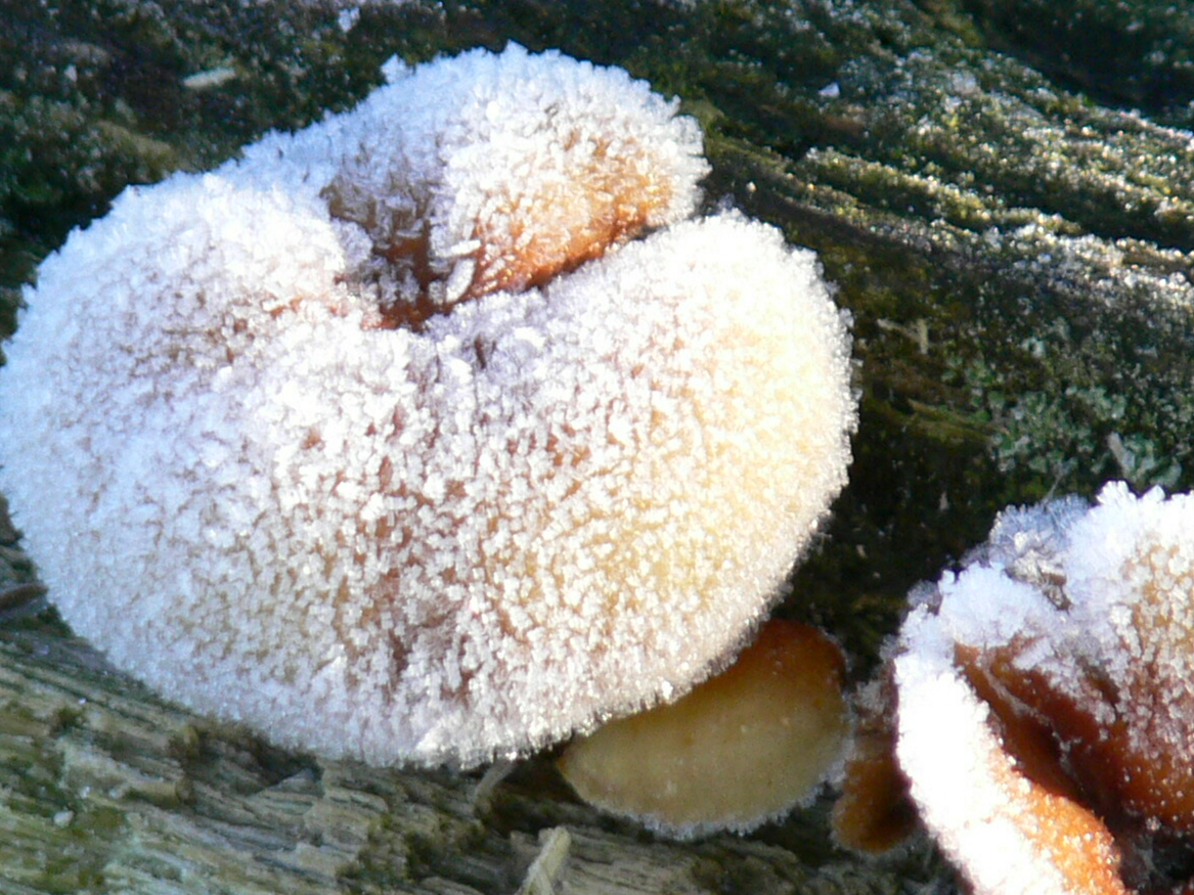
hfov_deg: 2.7
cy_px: 540
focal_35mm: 737
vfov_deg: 2.0
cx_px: 833
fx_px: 25419
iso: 100
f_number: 3.7
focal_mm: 88.8
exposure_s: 1/200
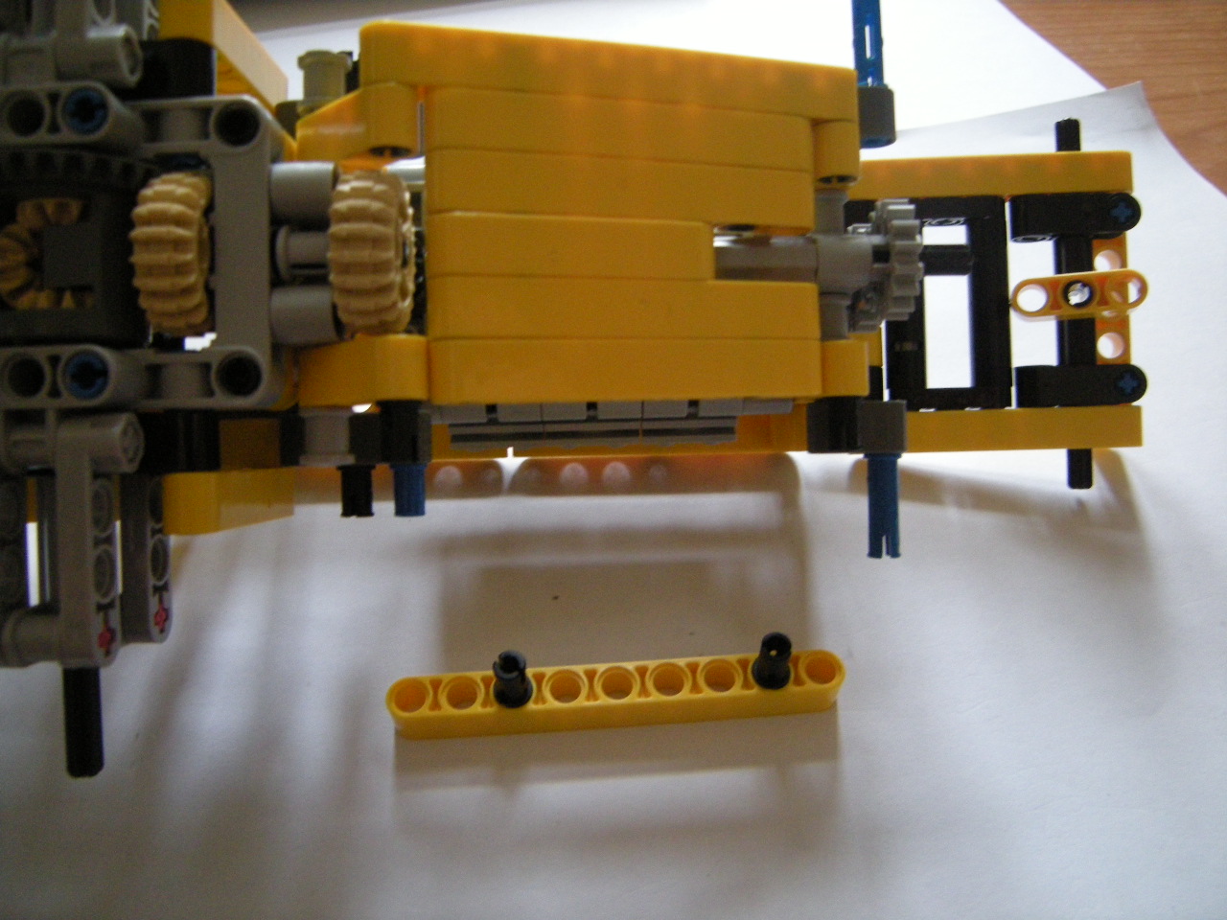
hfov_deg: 63.4
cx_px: 614
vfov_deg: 49.7
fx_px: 992
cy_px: 460
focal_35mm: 28
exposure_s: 1/22.7
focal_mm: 4.7
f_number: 2.8
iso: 400
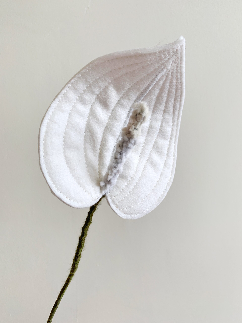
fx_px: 242
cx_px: 121
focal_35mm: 26
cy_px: 162
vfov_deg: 67.3
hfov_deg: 53.1
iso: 25
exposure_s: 1/220
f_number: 1.8
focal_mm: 4.25
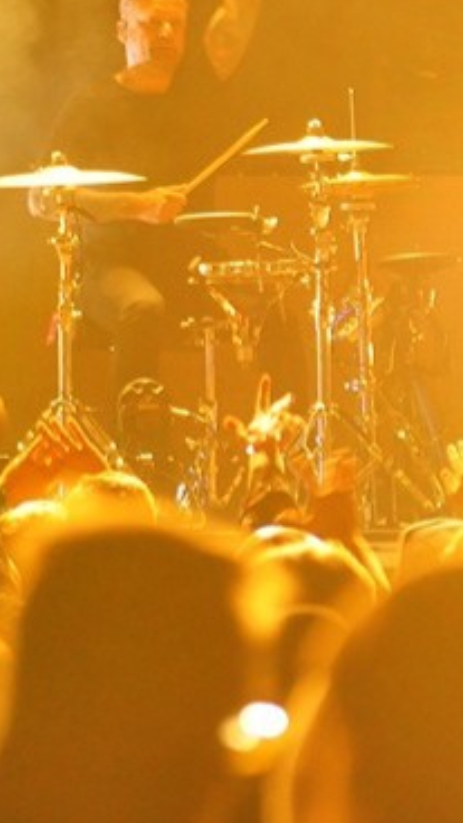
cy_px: 208
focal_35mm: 529
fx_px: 11546
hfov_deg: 2.3
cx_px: 147
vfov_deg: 4.1
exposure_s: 1/50
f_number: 2.8
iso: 1000
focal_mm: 112
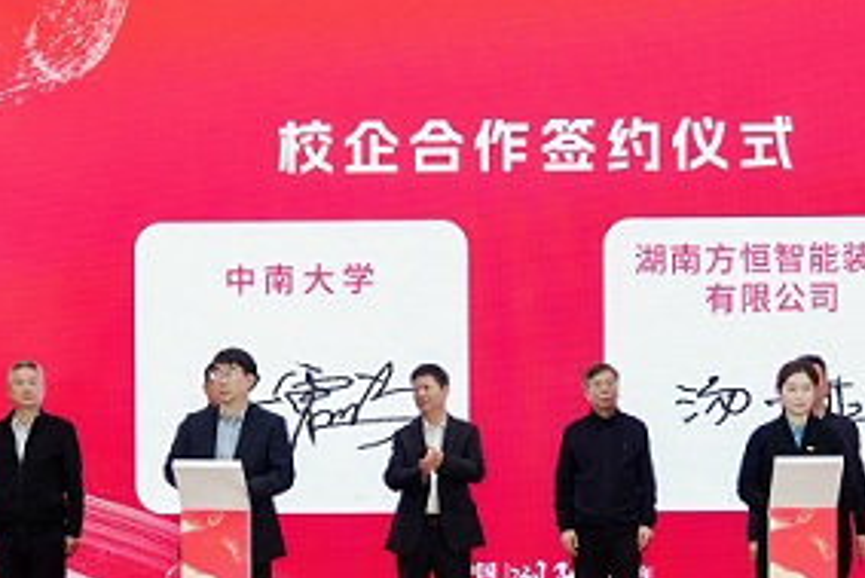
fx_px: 2284
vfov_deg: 14.3
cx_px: 501
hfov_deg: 21.4
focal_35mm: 95
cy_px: 500
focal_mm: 42
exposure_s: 1/161
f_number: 2.8
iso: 500
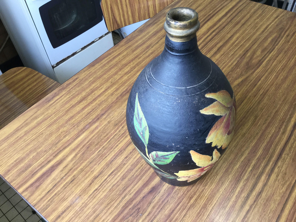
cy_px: 111
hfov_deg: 58.4
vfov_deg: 45.4
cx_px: 148
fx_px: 265
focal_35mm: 31
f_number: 2.4
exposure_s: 1/33
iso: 100
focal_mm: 3.3
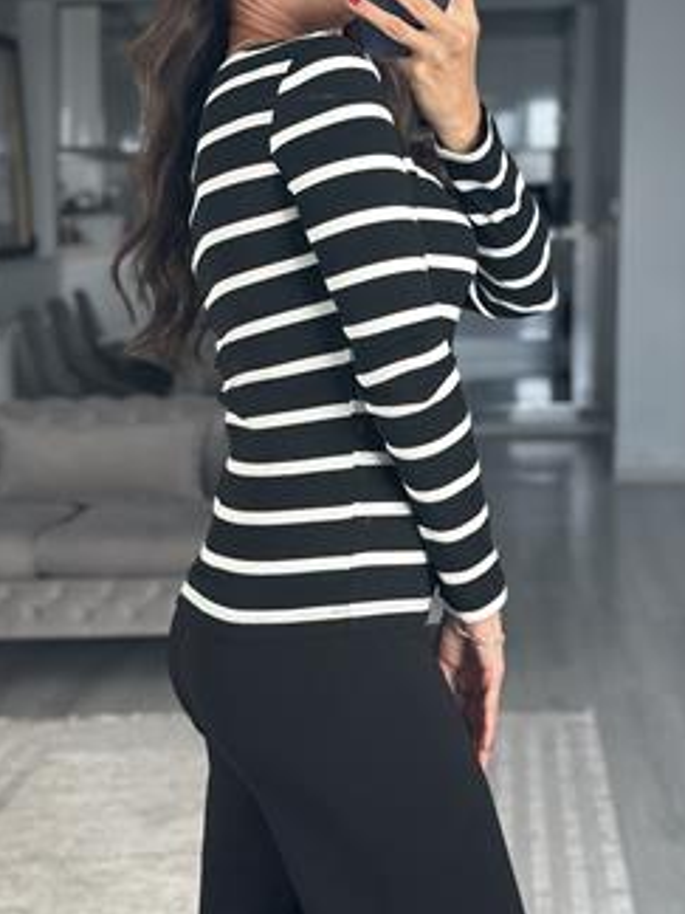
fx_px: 1979
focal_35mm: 75
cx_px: 344
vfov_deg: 25.9
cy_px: 347
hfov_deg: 19.6
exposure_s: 1/171
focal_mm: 6.86
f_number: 1.78
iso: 100
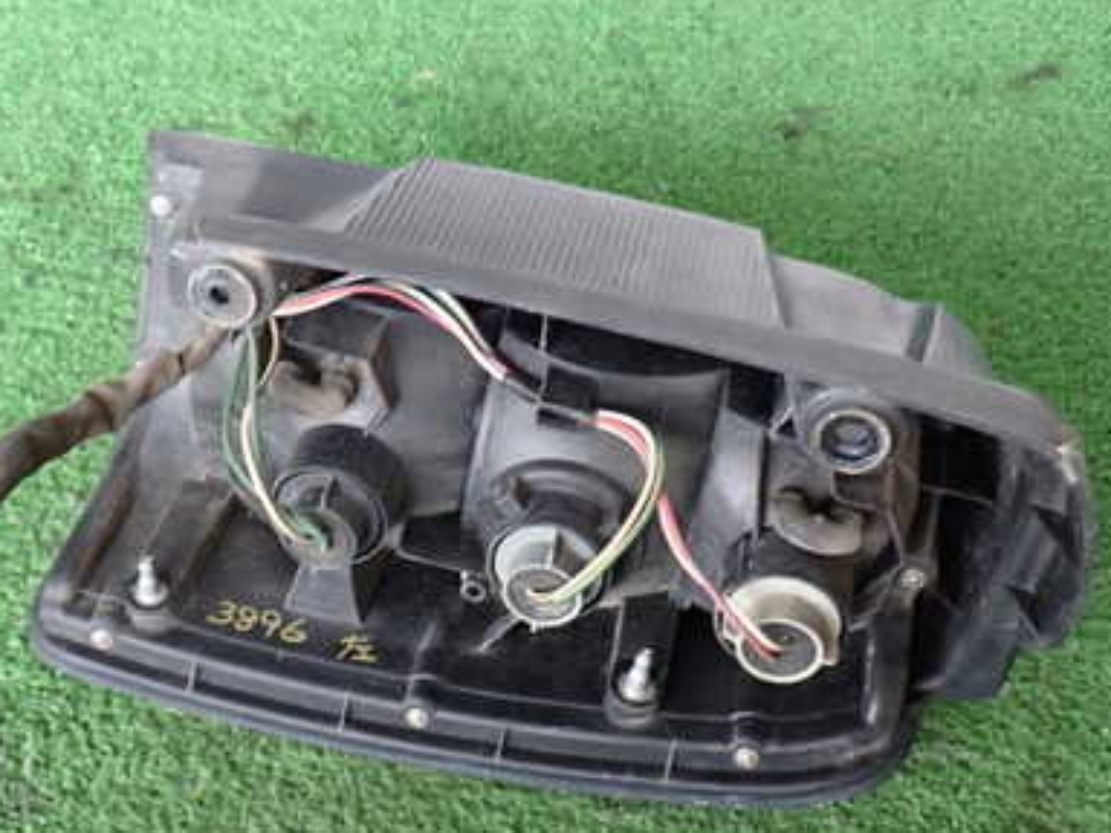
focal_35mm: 50
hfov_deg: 37.8
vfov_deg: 29.1
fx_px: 1605
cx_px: 379
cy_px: 434
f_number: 2.4
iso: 500
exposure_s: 1/30
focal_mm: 5.79
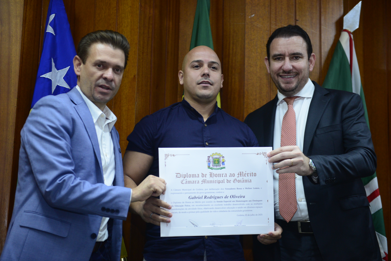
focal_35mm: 70
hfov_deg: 28.8
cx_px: 196
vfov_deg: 19.5
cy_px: 130
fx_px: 761
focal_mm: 70
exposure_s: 1/125
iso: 2000
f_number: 4.5
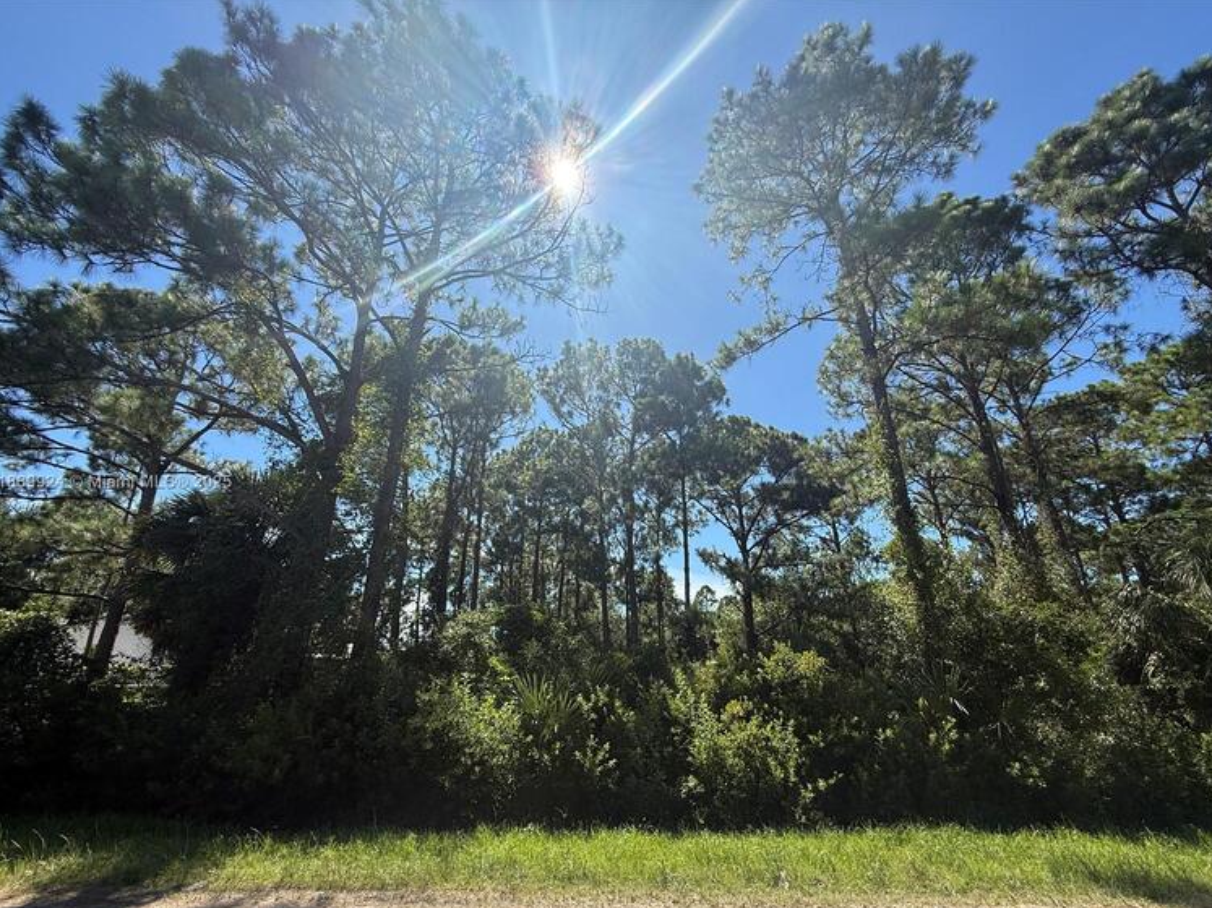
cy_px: 483
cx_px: 621
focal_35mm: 15
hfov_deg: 98.2
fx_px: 525
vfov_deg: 81.6
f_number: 2.2
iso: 50
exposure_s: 1/1399
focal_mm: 2.22
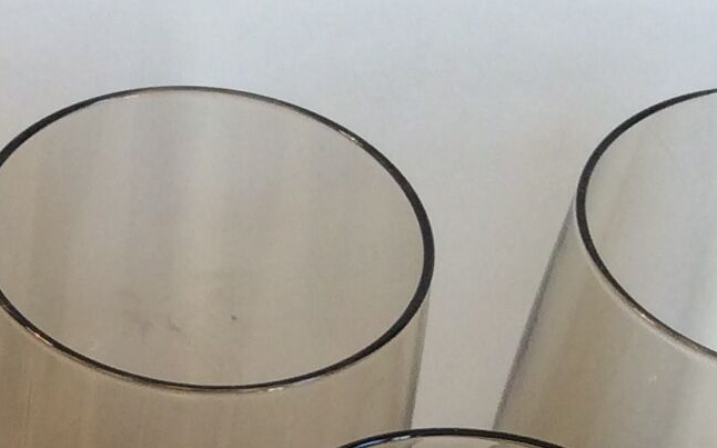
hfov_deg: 15.0
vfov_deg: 9.2
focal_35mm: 136
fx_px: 2656
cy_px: 825
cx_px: -54
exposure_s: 1/100
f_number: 2.4
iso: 50
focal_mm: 3.3
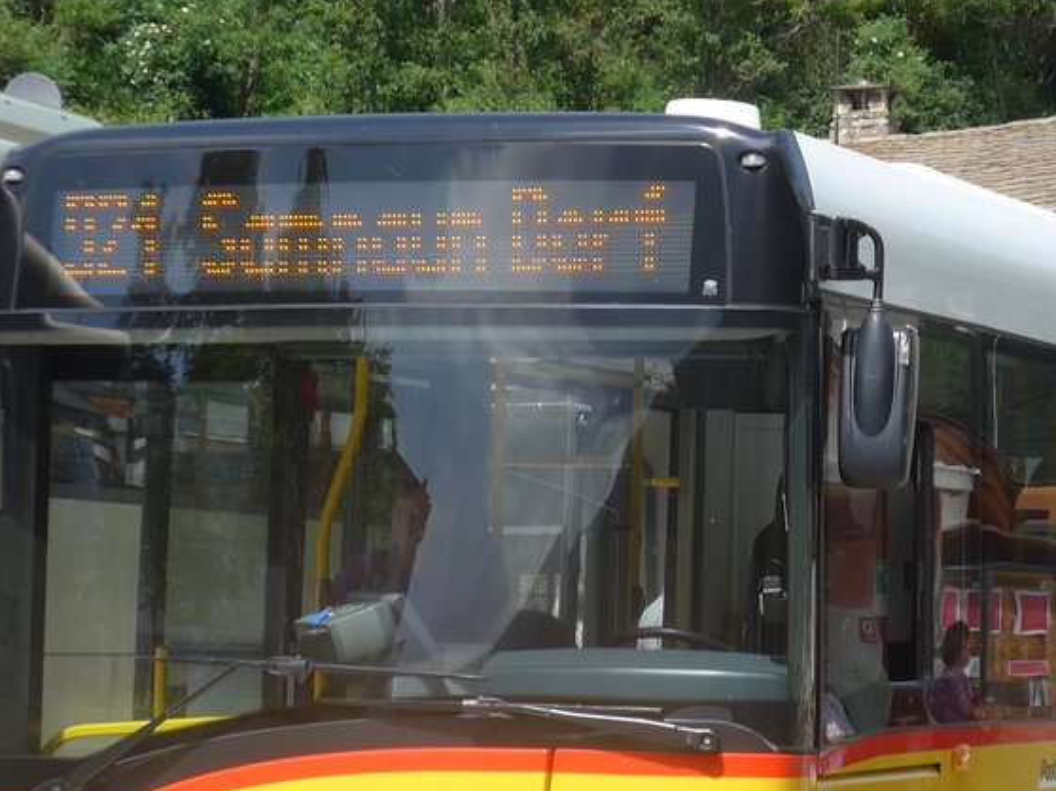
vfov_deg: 10.4
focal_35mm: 142
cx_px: 710
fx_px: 4330
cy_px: 483
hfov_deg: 13.9
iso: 80
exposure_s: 1/500
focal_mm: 13.4
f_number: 3.9
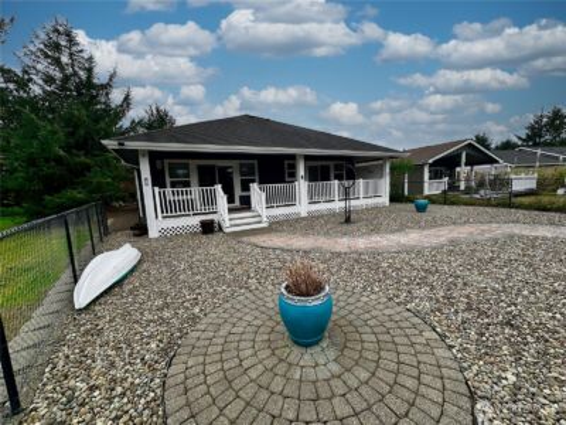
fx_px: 229
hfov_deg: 102.1
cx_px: 283
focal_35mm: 14
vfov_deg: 85.7
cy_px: 212
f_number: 2.2
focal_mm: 2.22
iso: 40
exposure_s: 1/173
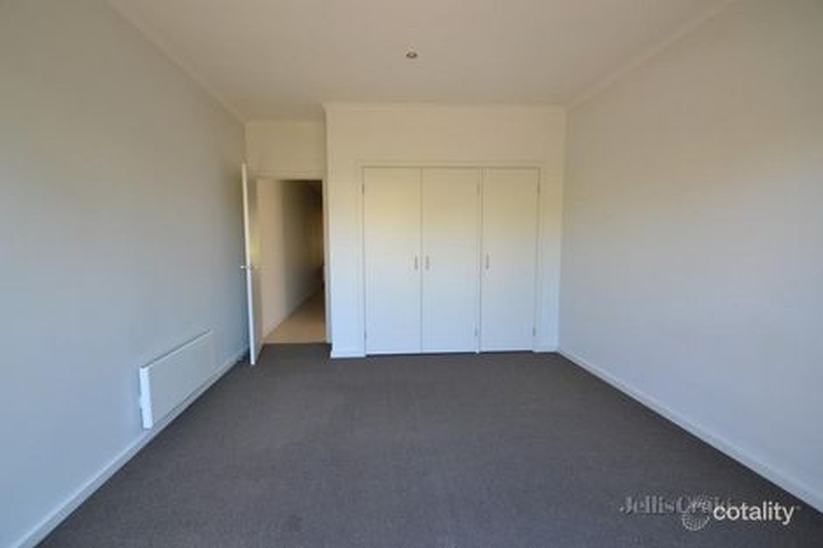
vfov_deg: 77.3
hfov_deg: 100.4
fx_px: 343
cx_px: 412
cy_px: 274
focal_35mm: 15
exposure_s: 1/60
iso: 360
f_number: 5.6
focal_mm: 10
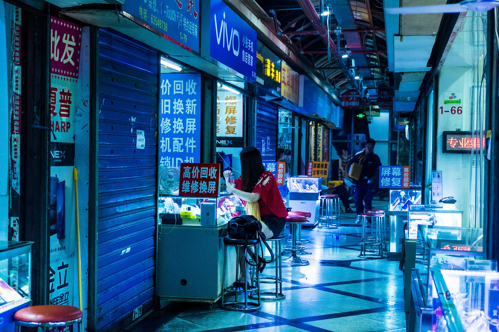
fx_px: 776
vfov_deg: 24.2
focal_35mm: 56
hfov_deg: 35.6
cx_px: 250
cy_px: 166
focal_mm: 37.4
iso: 4000
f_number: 3.6
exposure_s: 1/210
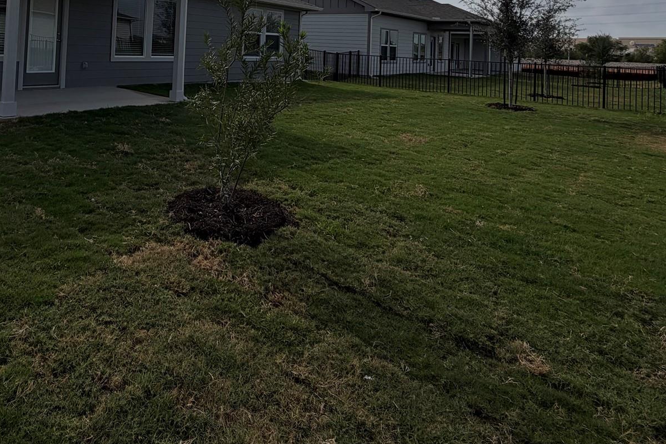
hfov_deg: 68.4
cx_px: 195
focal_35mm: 25
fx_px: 462
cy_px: 25
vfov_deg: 45.3
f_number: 2.2
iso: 20
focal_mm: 2.22
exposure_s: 1/2410
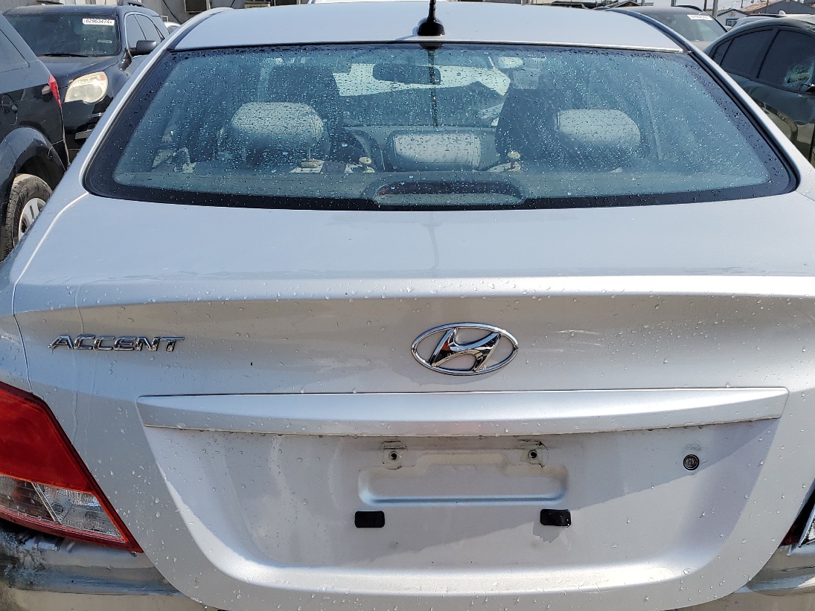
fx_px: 895
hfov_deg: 49.0
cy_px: 414
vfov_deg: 37.3
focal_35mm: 38
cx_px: 418
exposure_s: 1/5000
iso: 50
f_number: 1.5
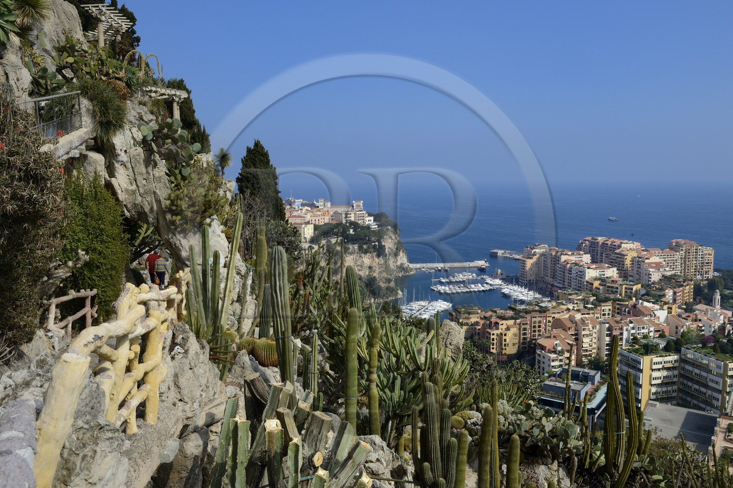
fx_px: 570
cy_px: 244
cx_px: 366
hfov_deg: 65.5
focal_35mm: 28
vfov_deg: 46.3
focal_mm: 28
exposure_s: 1/200
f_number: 14
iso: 200
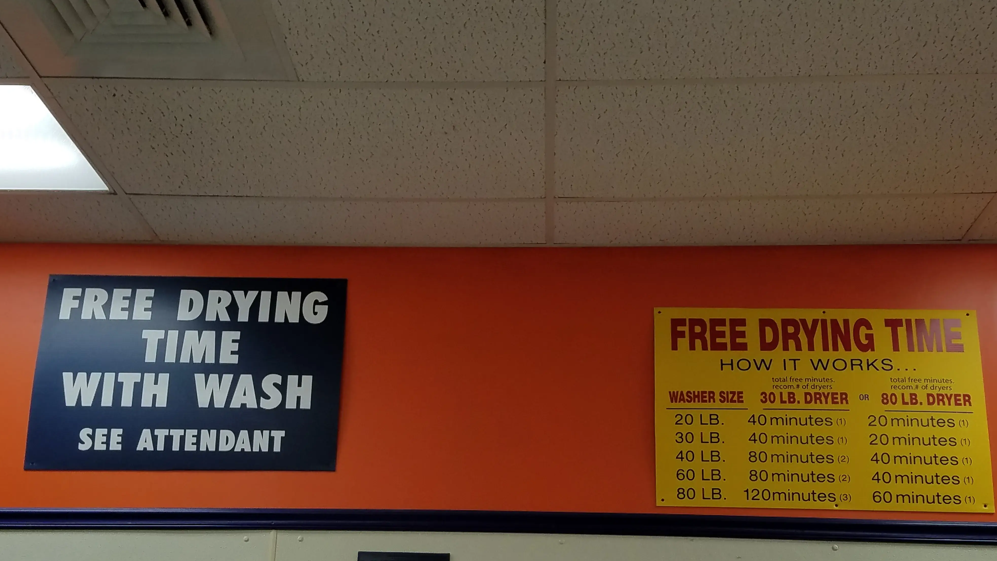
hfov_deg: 66.1
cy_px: 352
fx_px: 767
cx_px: 494
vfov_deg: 39.9
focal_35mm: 29
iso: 50
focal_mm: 4.2
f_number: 1.7
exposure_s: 1/129
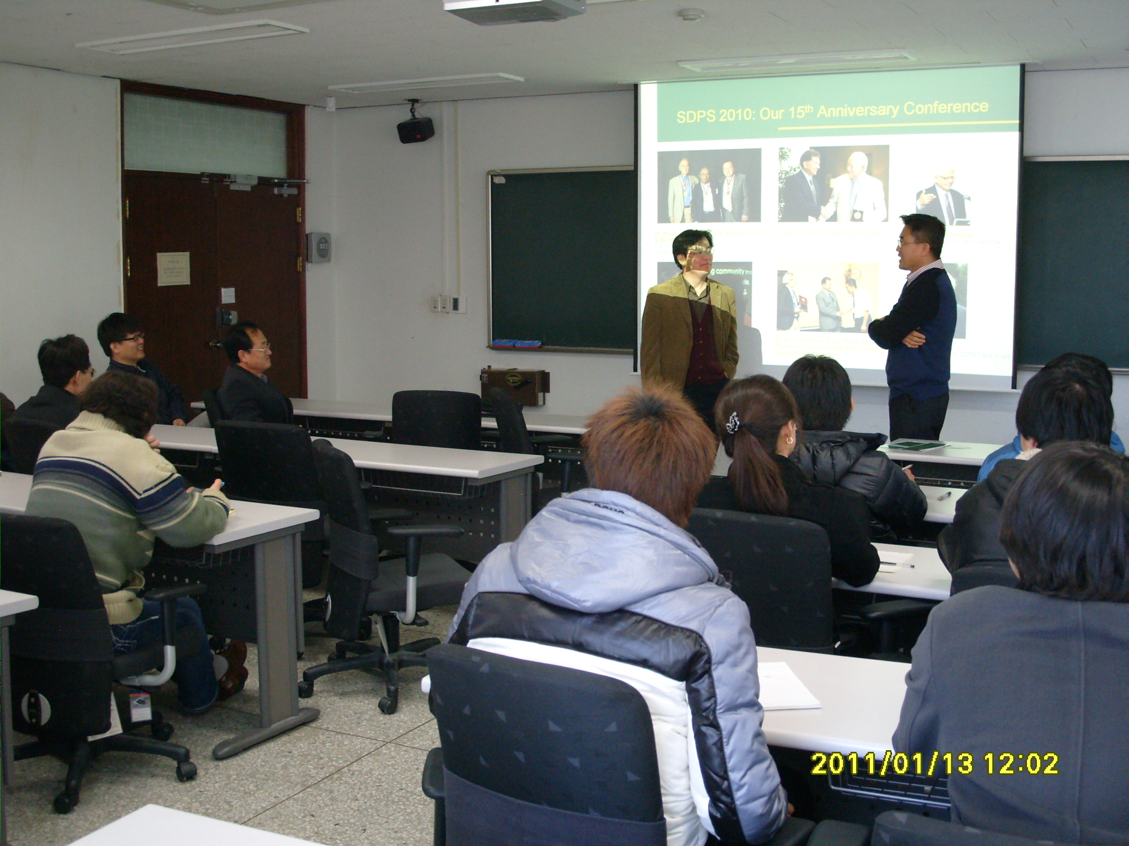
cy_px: 423
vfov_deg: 36.0
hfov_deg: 46.8
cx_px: 564
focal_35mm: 40
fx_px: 1305
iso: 200
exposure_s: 1/45
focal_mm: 8.9
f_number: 3
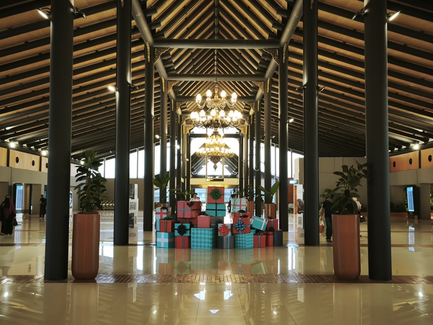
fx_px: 501
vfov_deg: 36.0
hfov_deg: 46.8
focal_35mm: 40
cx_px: 216
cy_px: 162
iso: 400
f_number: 1.7
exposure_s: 1/50
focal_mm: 5.35
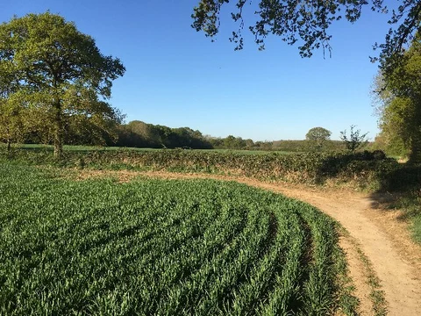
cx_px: 210
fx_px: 353
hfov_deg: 61.7
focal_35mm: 29
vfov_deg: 48.2
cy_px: 158
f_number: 2.2
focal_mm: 4.15
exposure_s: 1/1202
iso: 25
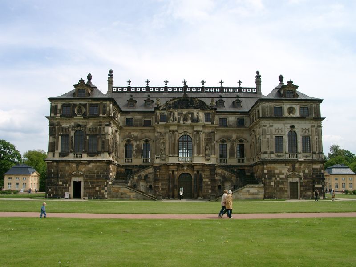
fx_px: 350
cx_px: 178
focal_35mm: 34
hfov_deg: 54.0
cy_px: 134
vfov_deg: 41.8
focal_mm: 7.13
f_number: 4
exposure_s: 1/791
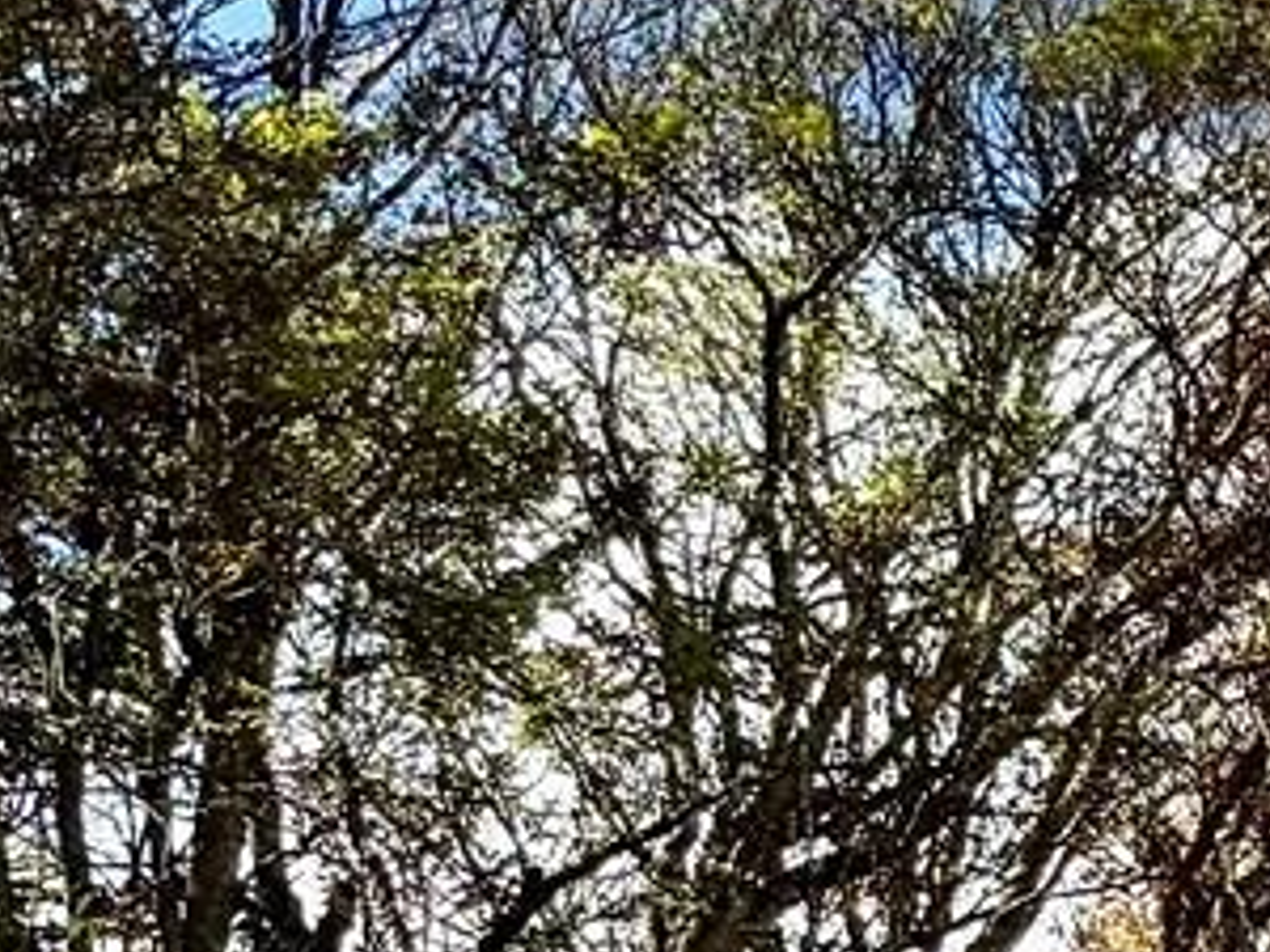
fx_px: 6017
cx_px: 4250
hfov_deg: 8.9
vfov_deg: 8.8
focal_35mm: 164
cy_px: 1426
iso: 80
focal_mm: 6.76
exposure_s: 1/3425
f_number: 1.78
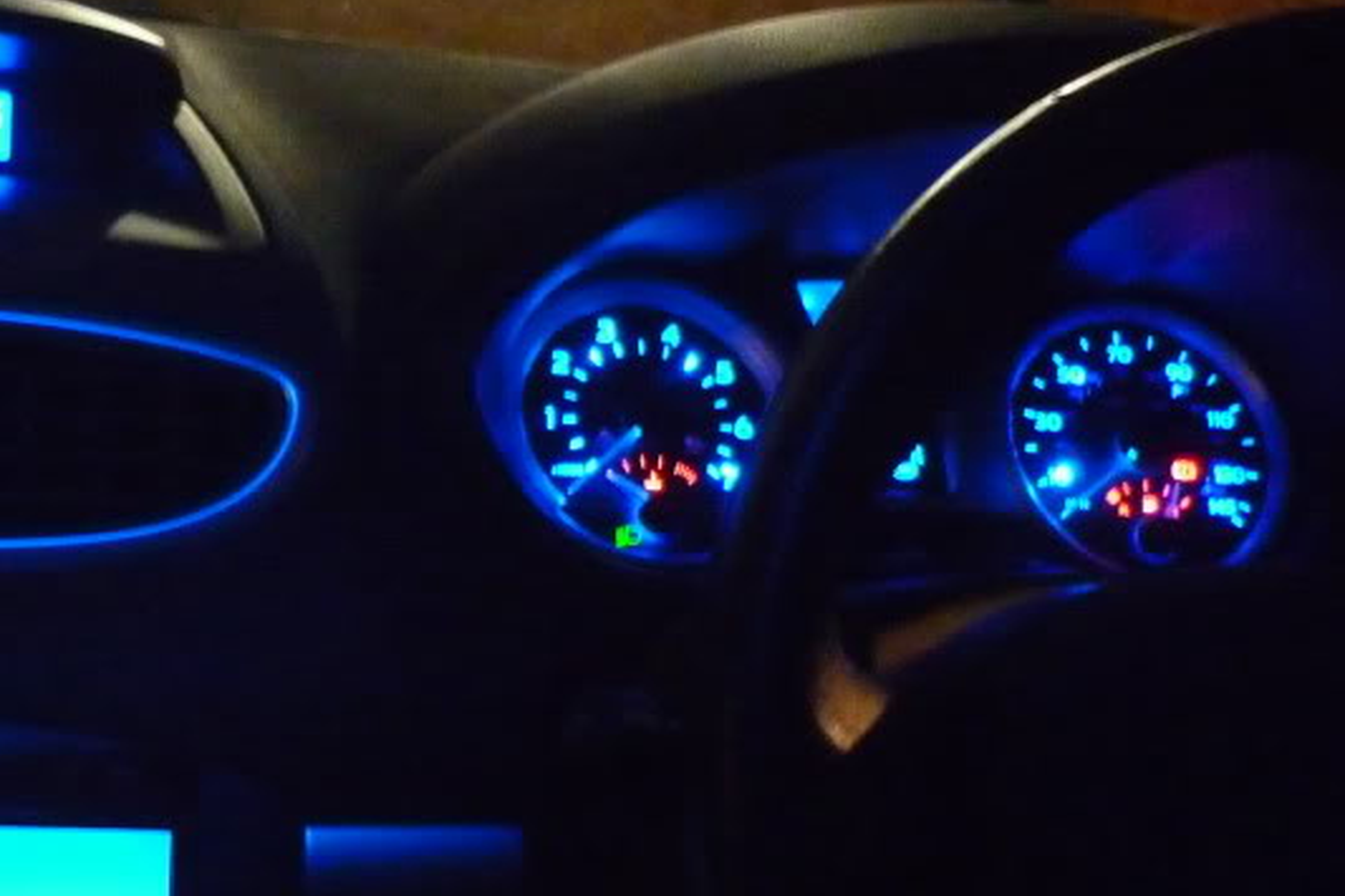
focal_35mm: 66
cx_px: 119
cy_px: 775
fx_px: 2465
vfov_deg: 20.3
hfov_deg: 29.2
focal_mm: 5.5
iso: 800
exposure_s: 1/8
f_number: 2.8
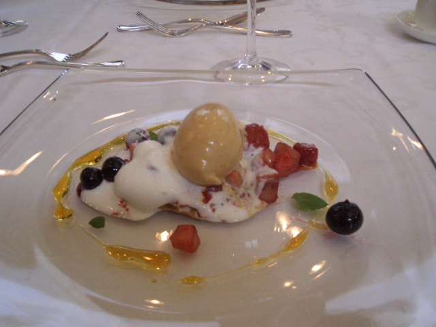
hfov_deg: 51.4
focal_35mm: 36
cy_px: 164
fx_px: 453
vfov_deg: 39.7
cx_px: 218
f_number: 4
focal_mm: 4.8
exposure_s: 1/100
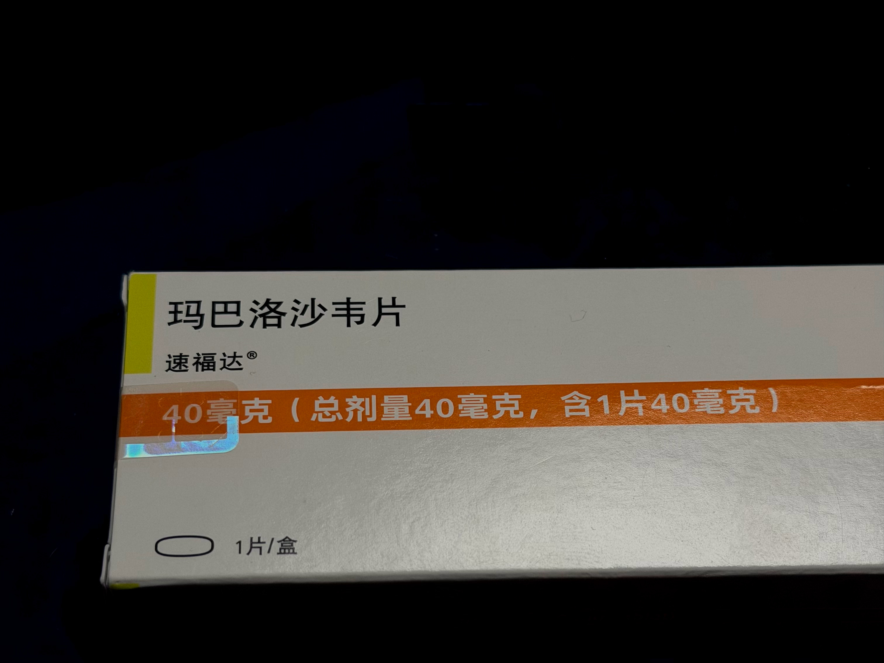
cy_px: 332
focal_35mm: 48
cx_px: 442
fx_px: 1226
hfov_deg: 39.7
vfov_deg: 30.3
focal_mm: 6.76
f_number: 1.78
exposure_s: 1/291
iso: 64
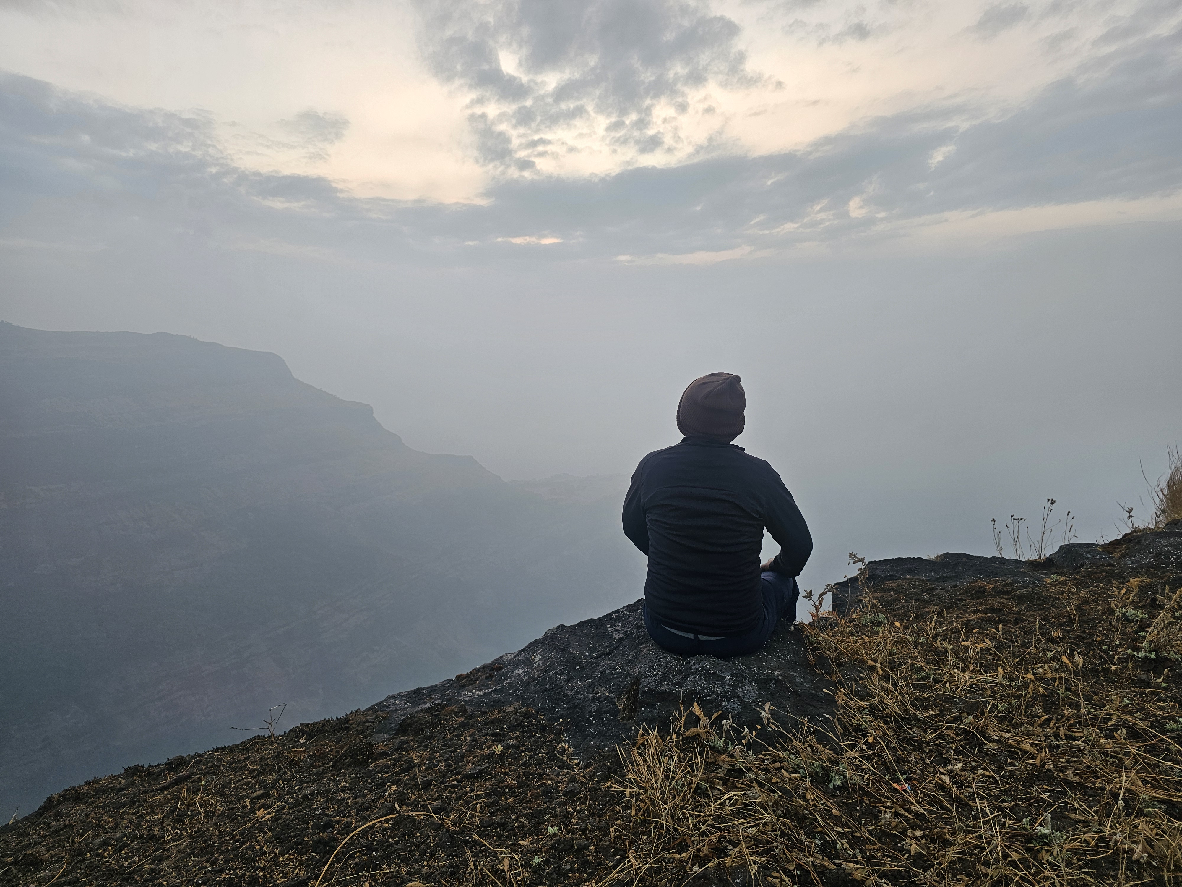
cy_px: 444
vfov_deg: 58.9
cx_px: 591
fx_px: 785
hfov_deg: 73.9
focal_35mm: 23
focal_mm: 6.3
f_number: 1.7
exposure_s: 1/100
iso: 20
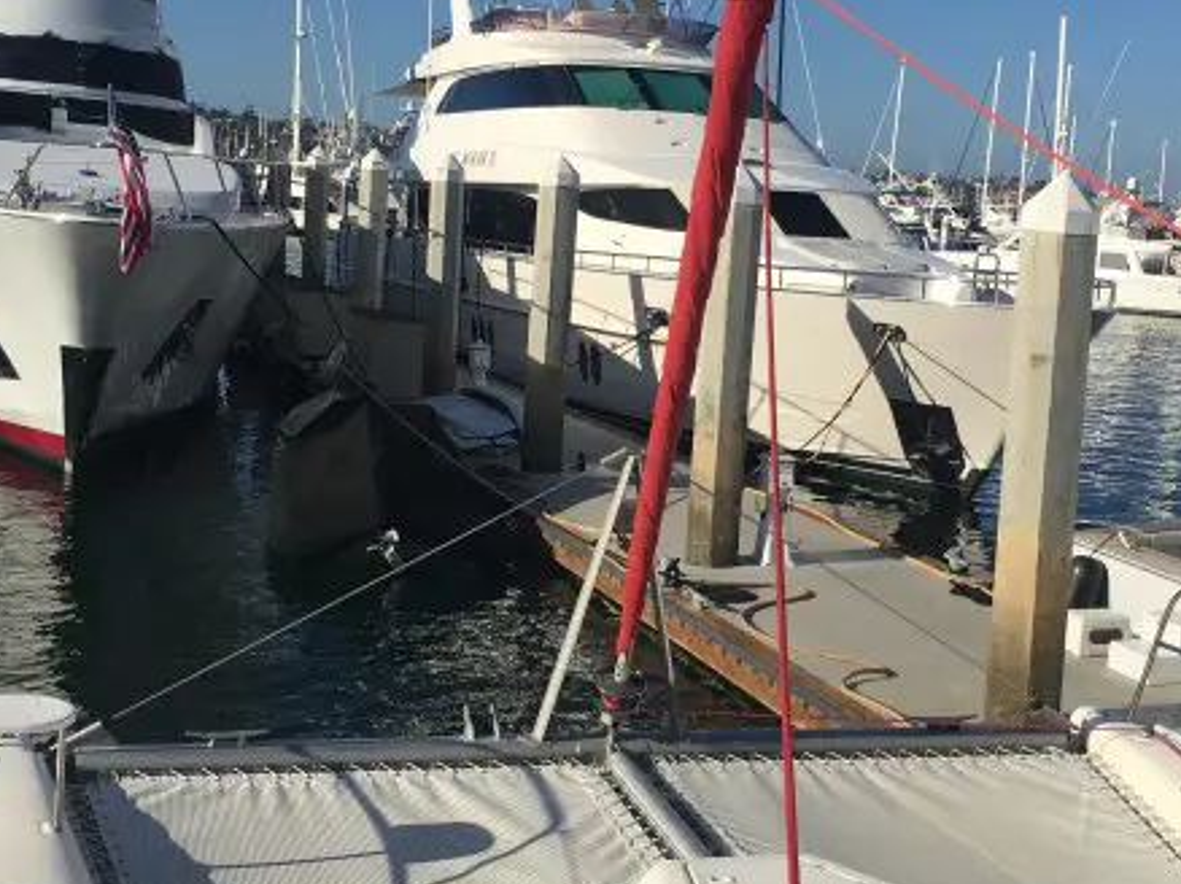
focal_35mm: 53
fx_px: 1807
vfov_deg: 27.5
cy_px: 418
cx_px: 669
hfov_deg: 36.1
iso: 25
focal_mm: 4.15
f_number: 2.2
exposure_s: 1/2747
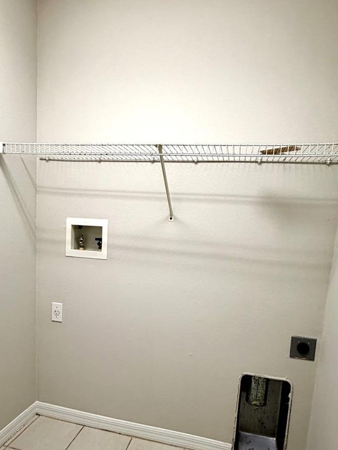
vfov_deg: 73.1
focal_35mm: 23
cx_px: 165
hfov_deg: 58.9
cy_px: 270
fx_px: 299
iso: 160
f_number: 2.2
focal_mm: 2.22
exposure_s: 1/120
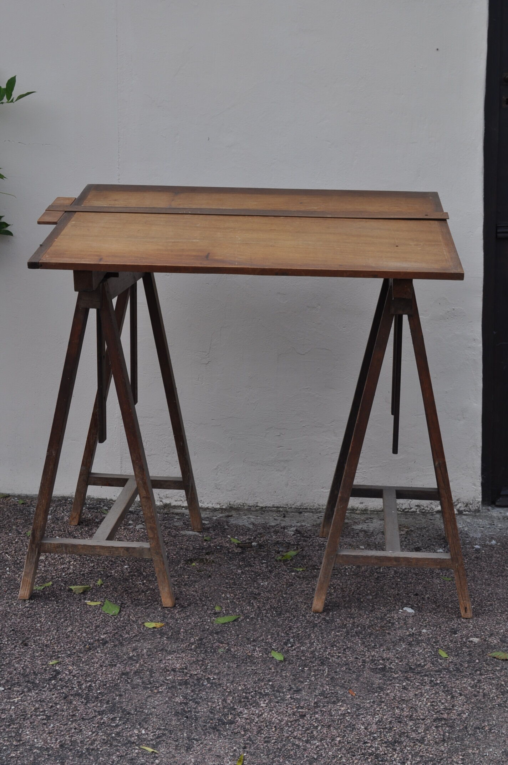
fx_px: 1273
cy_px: 382
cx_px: 254
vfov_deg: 33.4
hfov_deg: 22.6
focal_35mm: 60
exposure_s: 1/250
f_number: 8
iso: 200
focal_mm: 40
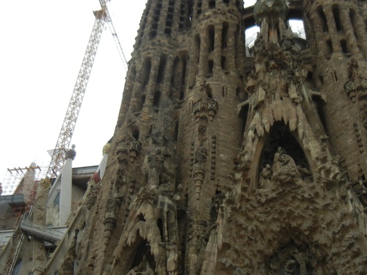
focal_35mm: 48
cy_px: 150
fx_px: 509
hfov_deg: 39.6
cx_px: 204
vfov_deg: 30.3
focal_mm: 5.4
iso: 160
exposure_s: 1/727
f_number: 3.5
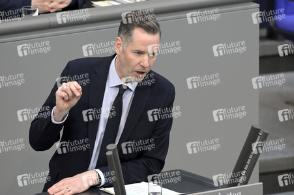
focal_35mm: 410
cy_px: 98
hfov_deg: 5.0
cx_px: 147
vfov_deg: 3.3
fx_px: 3346
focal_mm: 410
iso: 6400
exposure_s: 1/400
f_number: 6.3
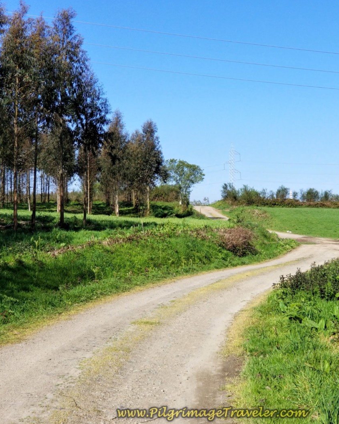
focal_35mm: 68
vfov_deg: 27.9
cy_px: 213
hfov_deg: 22.4
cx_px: 211
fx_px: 853
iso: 25
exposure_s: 1/868
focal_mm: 6
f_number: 2.4
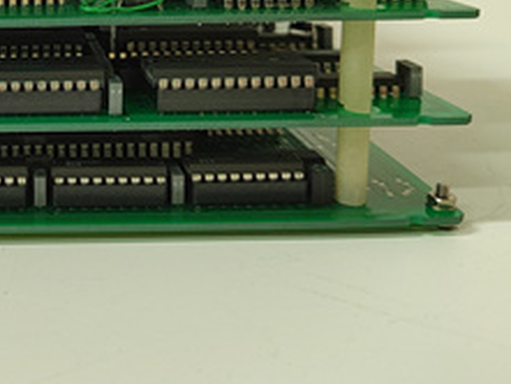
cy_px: 22
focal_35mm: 52
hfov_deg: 33.2
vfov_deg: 26.9
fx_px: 768
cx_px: -18
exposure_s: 1/50
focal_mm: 5.52
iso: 1441
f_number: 1.9
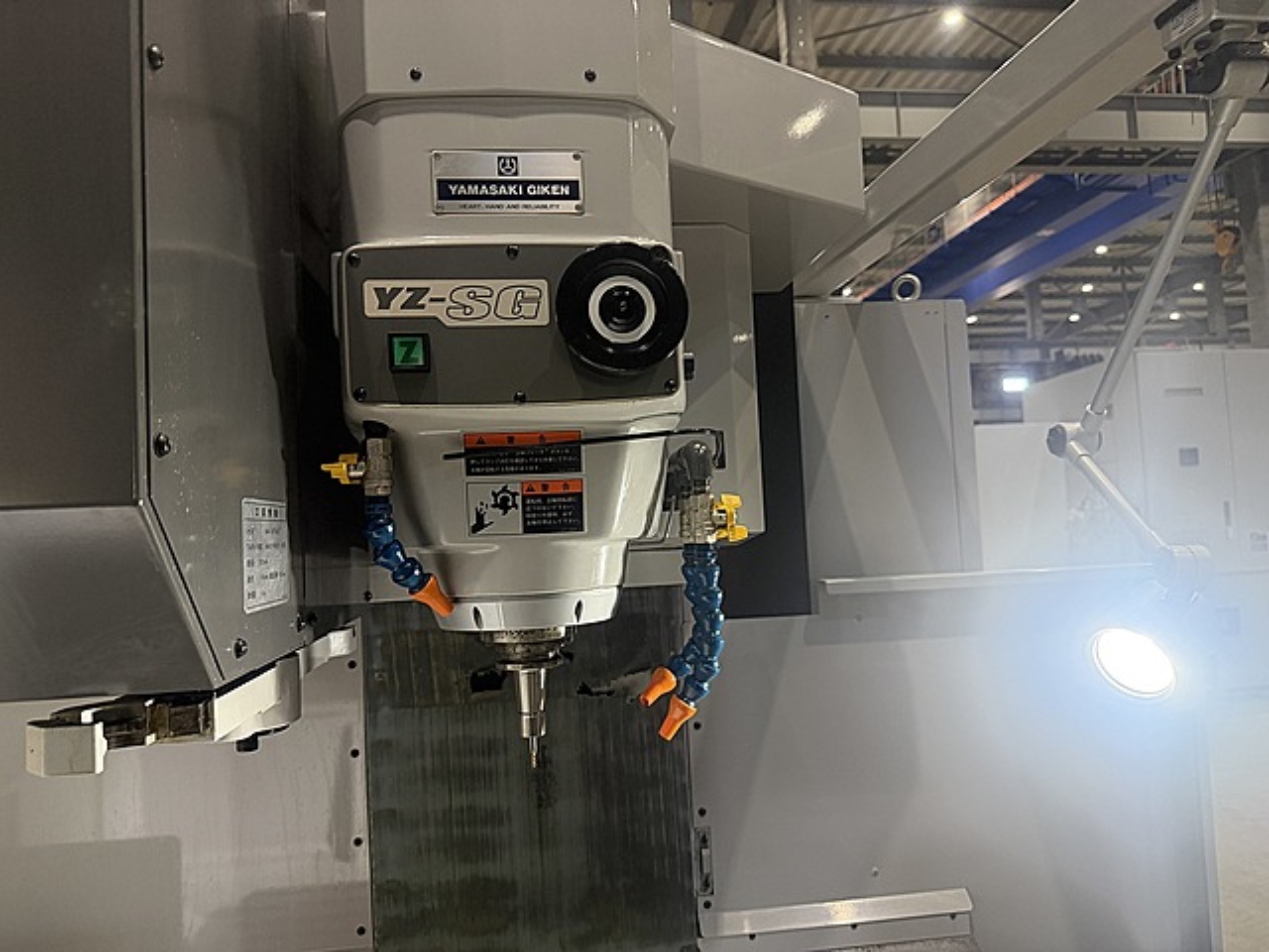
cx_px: 634
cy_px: 476
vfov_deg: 56.8
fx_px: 880
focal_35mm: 24
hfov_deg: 71.6
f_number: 1.78
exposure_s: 1/100
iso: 400
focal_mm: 6.76
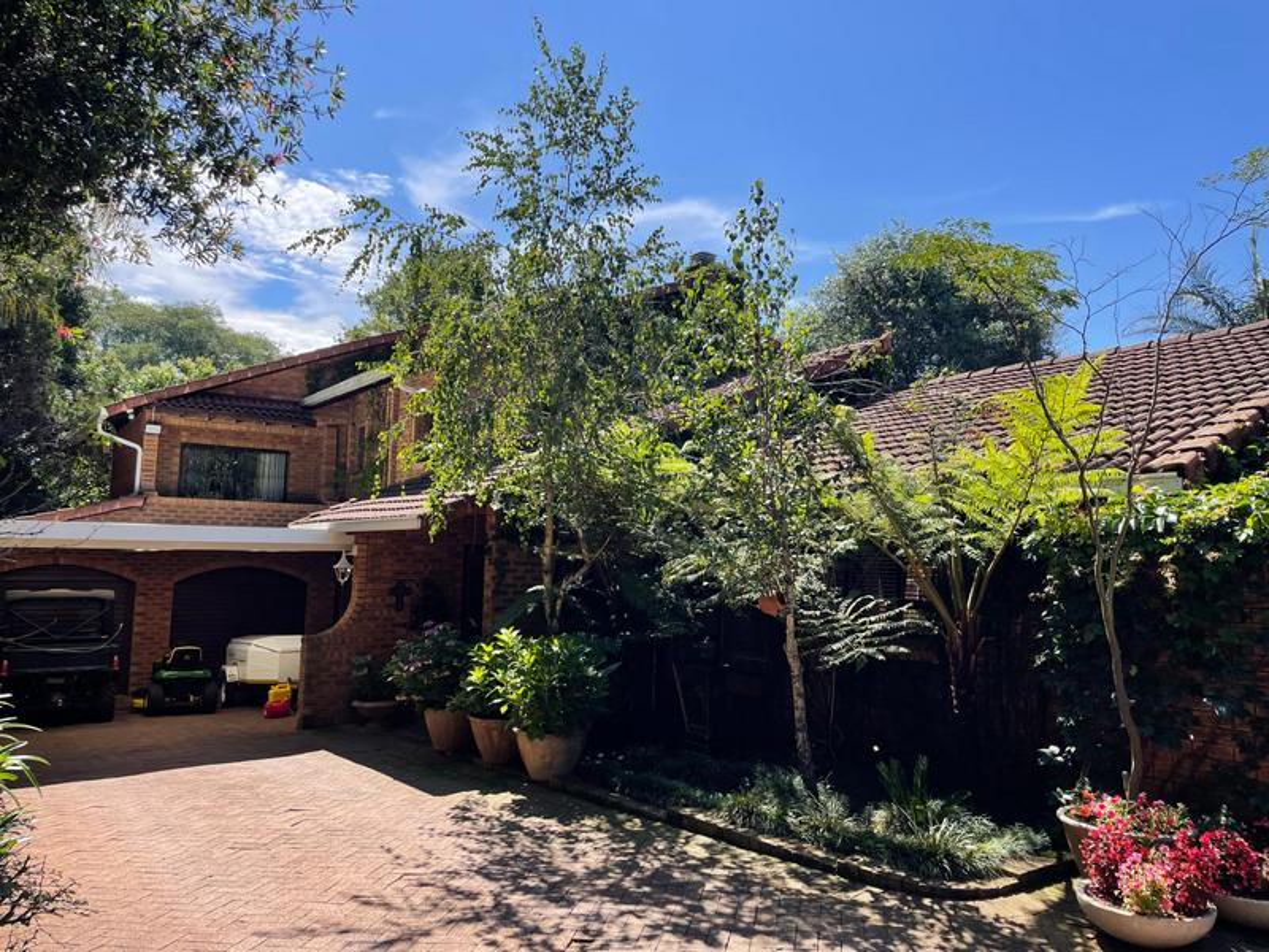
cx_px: 634
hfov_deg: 67.3
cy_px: 476
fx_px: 953
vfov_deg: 53.1
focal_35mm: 26
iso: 32
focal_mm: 4.2
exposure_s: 1/2174
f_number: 1.6
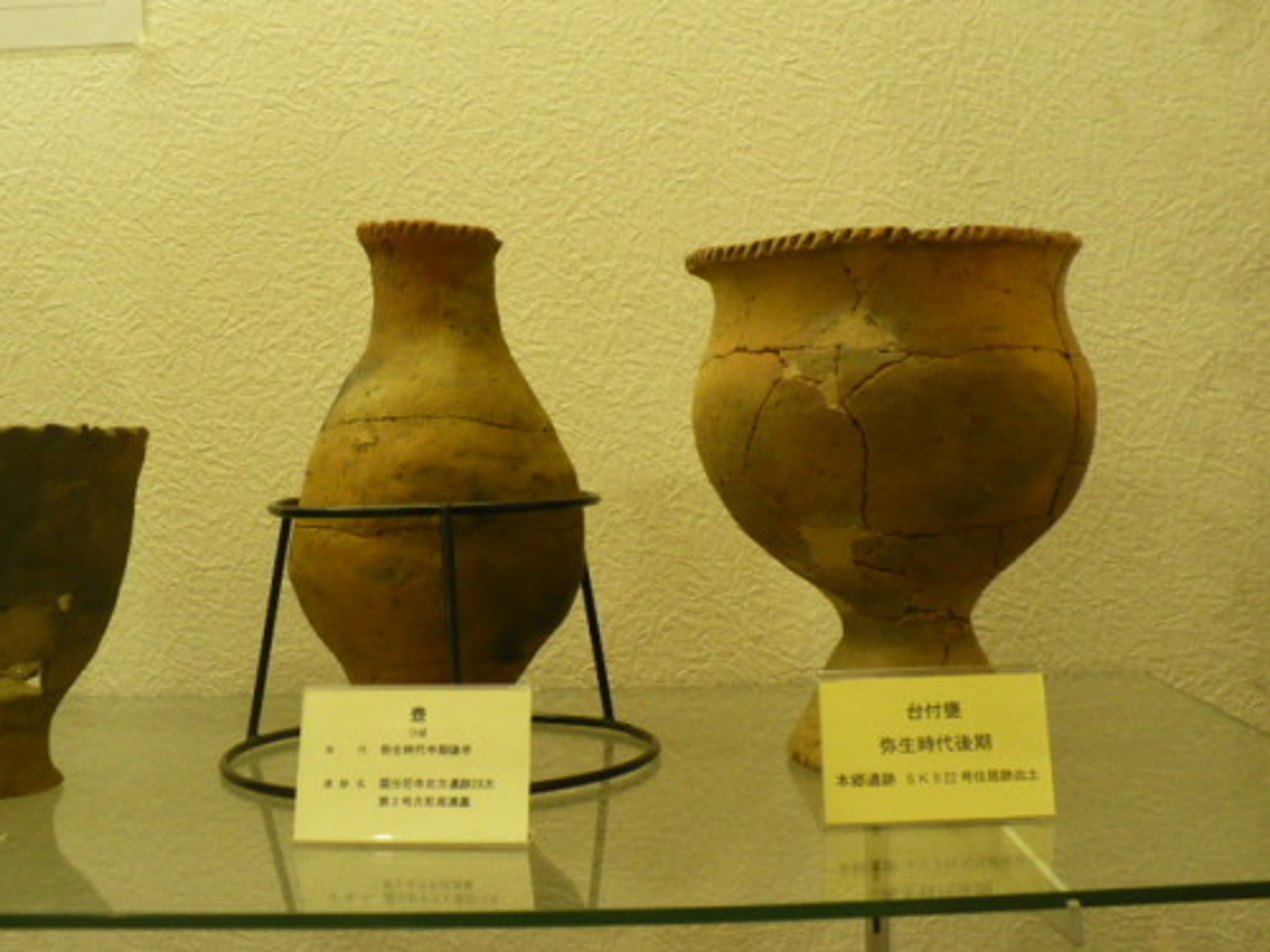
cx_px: 635
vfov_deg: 32.9
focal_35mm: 44
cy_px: 476
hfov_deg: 42.9
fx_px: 1614
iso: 200
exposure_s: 1/15
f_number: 2.8
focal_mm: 6.1
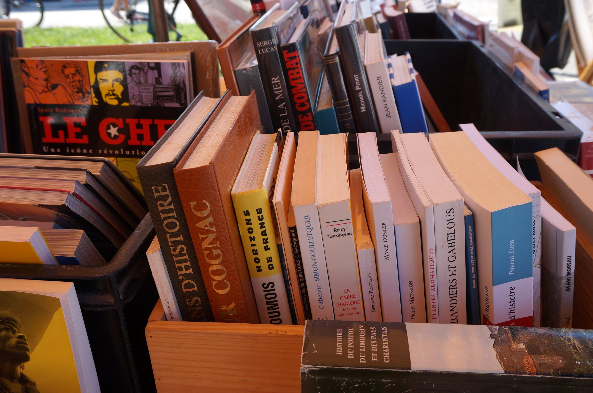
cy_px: 196
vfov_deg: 41.6
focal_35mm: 32
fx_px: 518
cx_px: 296
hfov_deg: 59.6
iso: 200
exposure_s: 1/250
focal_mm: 21
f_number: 8
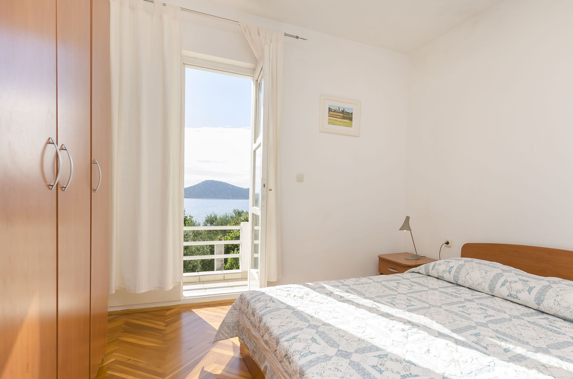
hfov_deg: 86.9
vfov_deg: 64.2
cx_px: 308
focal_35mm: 19
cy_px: 209
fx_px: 302
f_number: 9
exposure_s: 1/100
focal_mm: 10
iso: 100
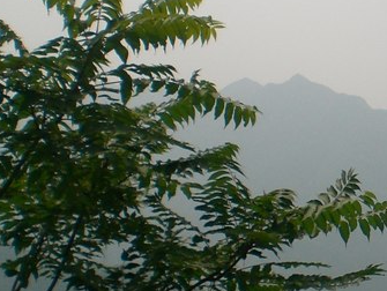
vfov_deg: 12.8
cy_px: 169
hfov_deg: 15.7
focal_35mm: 116
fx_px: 1298
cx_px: 560
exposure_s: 1/1000
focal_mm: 6.3
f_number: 4.4
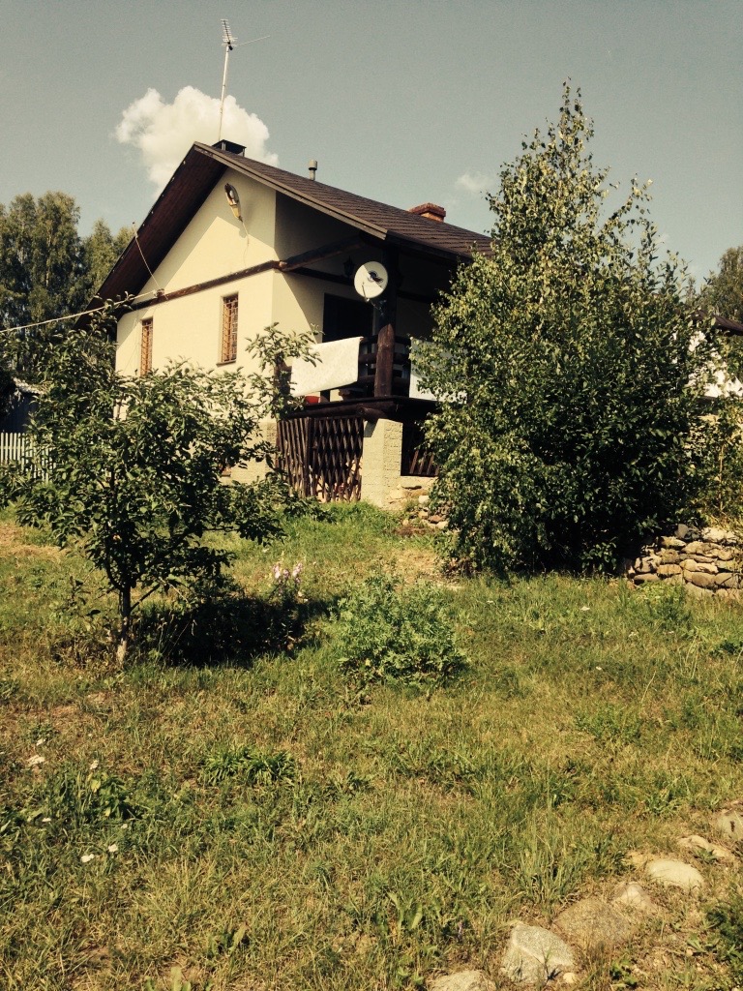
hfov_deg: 42.9
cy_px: 496
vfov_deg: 55.4
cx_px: 372
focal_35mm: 33
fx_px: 944
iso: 50
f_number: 2.4
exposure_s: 1/1391
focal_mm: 4.12
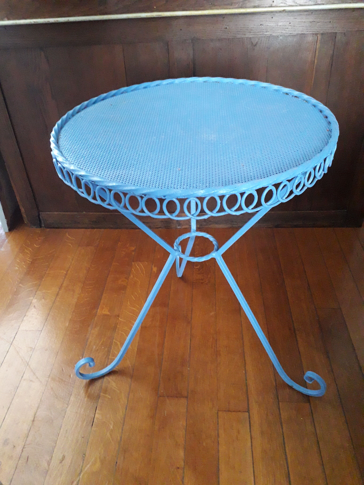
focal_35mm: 27
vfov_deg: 65.3
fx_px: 379
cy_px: 242
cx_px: 182
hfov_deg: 51.4
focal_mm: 3.6
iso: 500
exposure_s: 1/20
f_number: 1.9
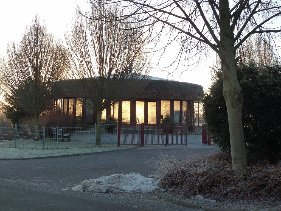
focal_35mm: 44
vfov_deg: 32.9
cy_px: 106
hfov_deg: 42.9
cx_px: 140
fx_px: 357
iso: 125
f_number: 4
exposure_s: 1/100
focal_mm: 7.3
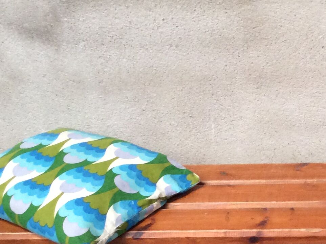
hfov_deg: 21.9
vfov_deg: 16.9
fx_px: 810
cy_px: 219
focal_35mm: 86
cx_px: 330
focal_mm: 3.3
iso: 160
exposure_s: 1/25
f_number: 2.4
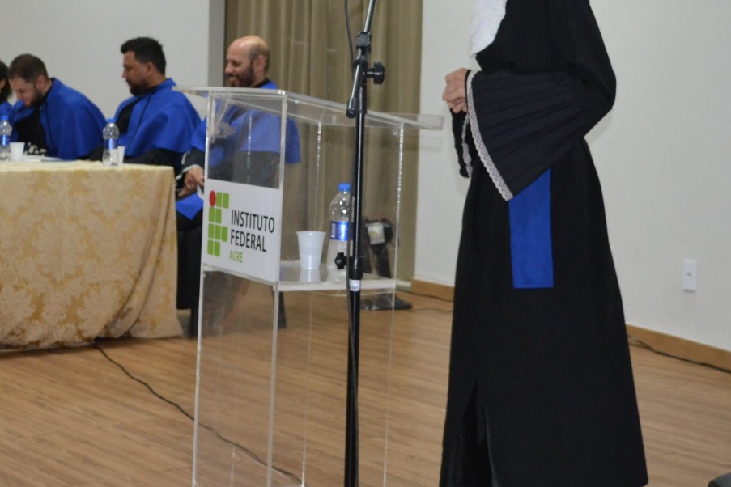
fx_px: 1421
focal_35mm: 70
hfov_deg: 28.8
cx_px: 307
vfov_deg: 19.4
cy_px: 171
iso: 1800
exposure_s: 1/60
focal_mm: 26
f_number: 4.2
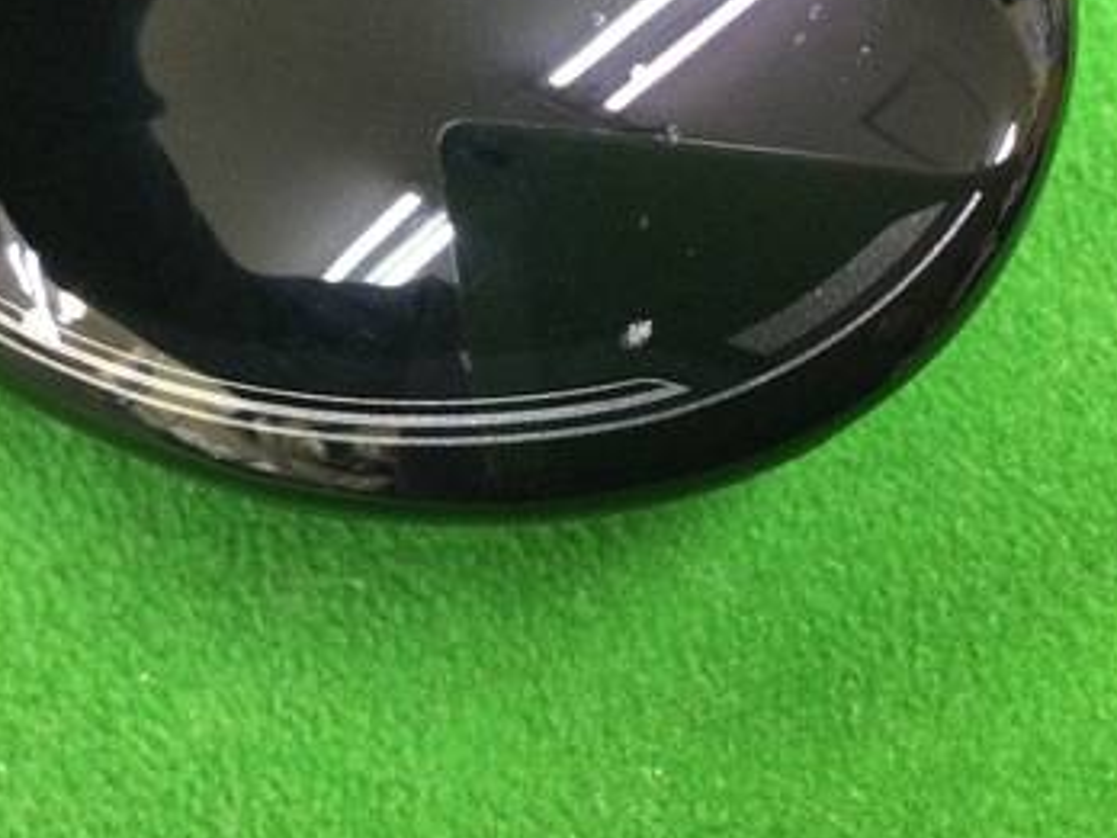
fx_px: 1839
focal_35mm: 57
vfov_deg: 25.2
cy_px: 154
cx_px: 498
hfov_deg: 33.7
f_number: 2.4
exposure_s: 1/15
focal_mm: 3.3
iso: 200
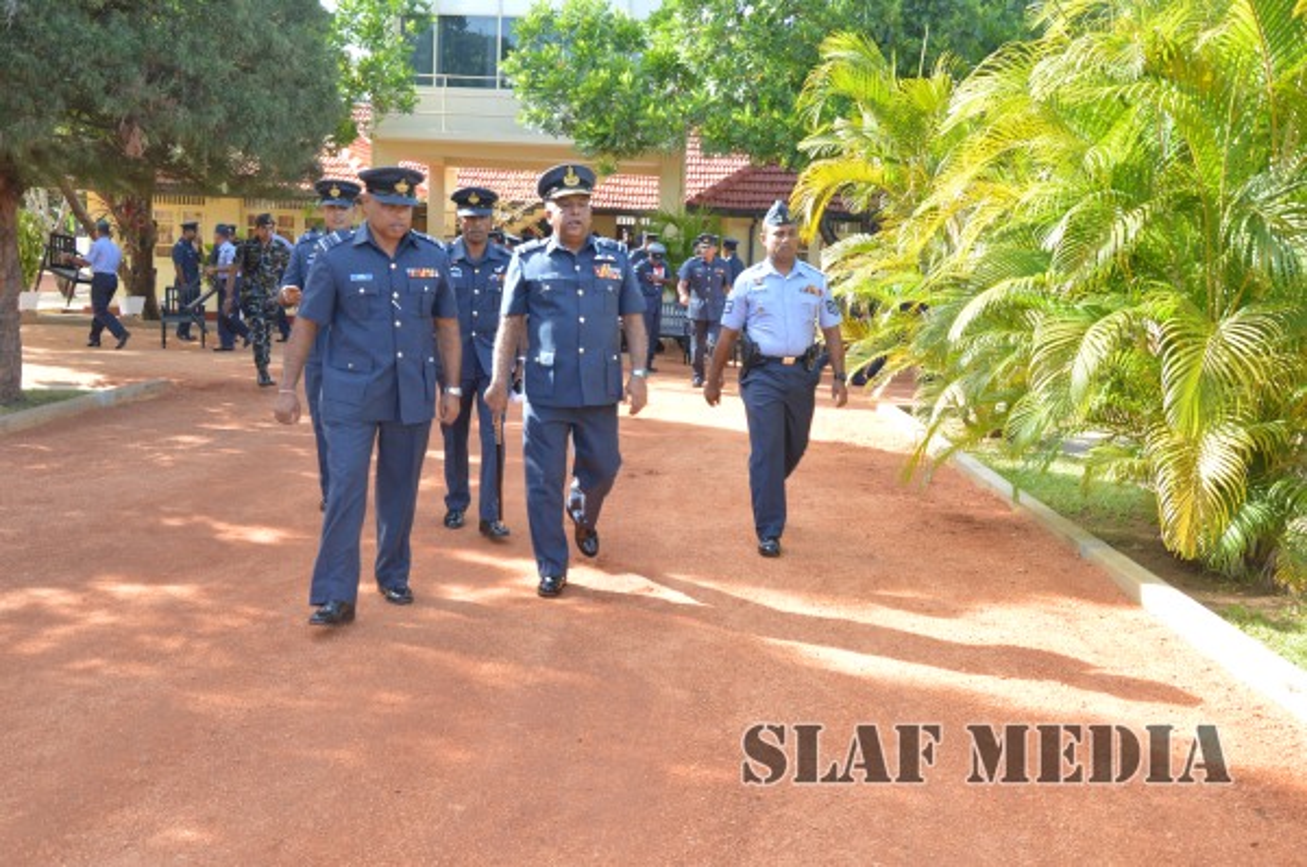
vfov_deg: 36.8
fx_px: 1305
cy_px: 434
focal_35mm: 36
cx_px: 654
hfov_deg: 53.2
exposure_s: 1/100
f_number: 6.3
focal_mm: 24
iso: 400
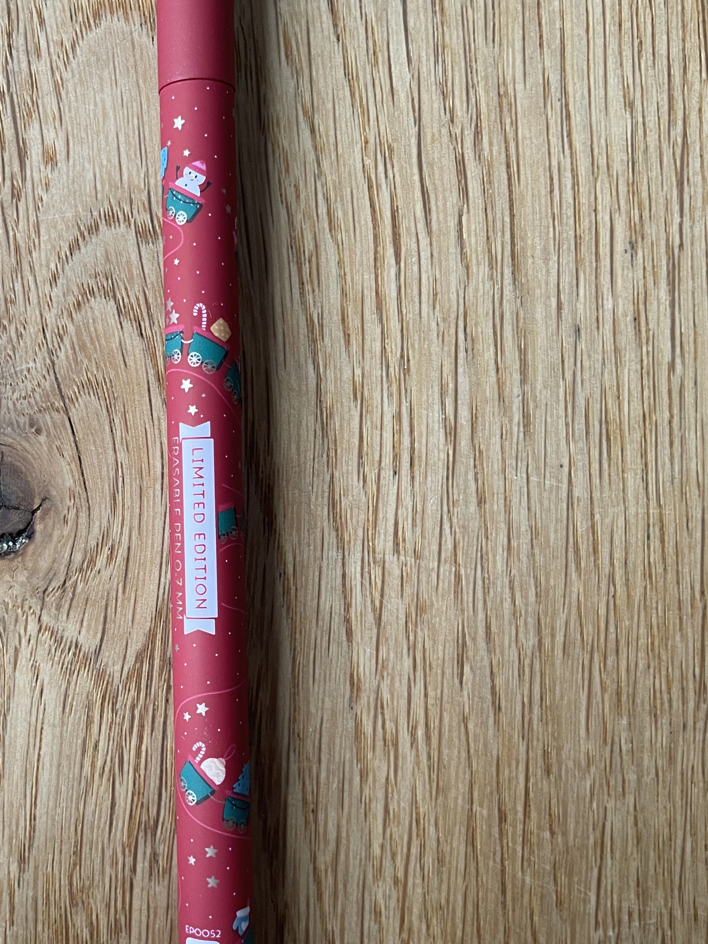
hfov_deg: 34.2
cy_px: 515
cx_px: 156
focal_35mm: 41
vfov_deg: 45.7
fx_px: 1118
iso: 125
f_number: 1.6
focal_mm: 4.2
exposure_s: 1/84
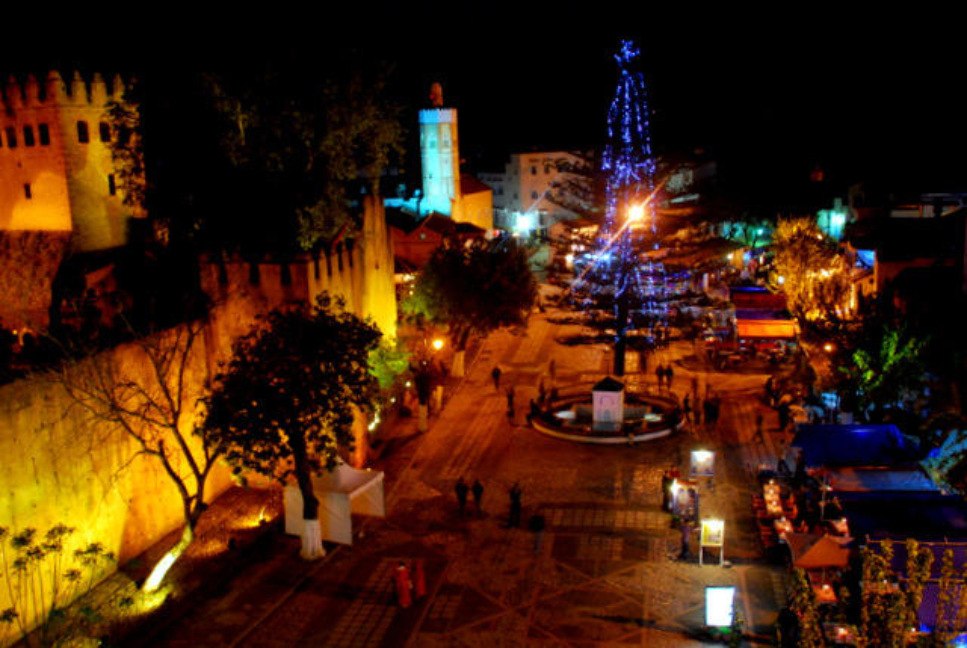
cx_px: 484
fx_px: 726
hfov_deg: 67.3
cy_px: 324
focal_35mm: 27
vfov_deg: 48.1
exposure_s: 1/2.5
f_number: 5
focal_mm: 18
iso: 800
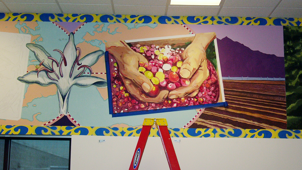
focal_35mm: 66
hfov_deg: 31.9
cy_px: 73
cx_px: 151
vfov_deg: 18.3
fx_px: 529
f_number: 3.7
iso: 150
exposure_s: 1/60
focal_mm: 10
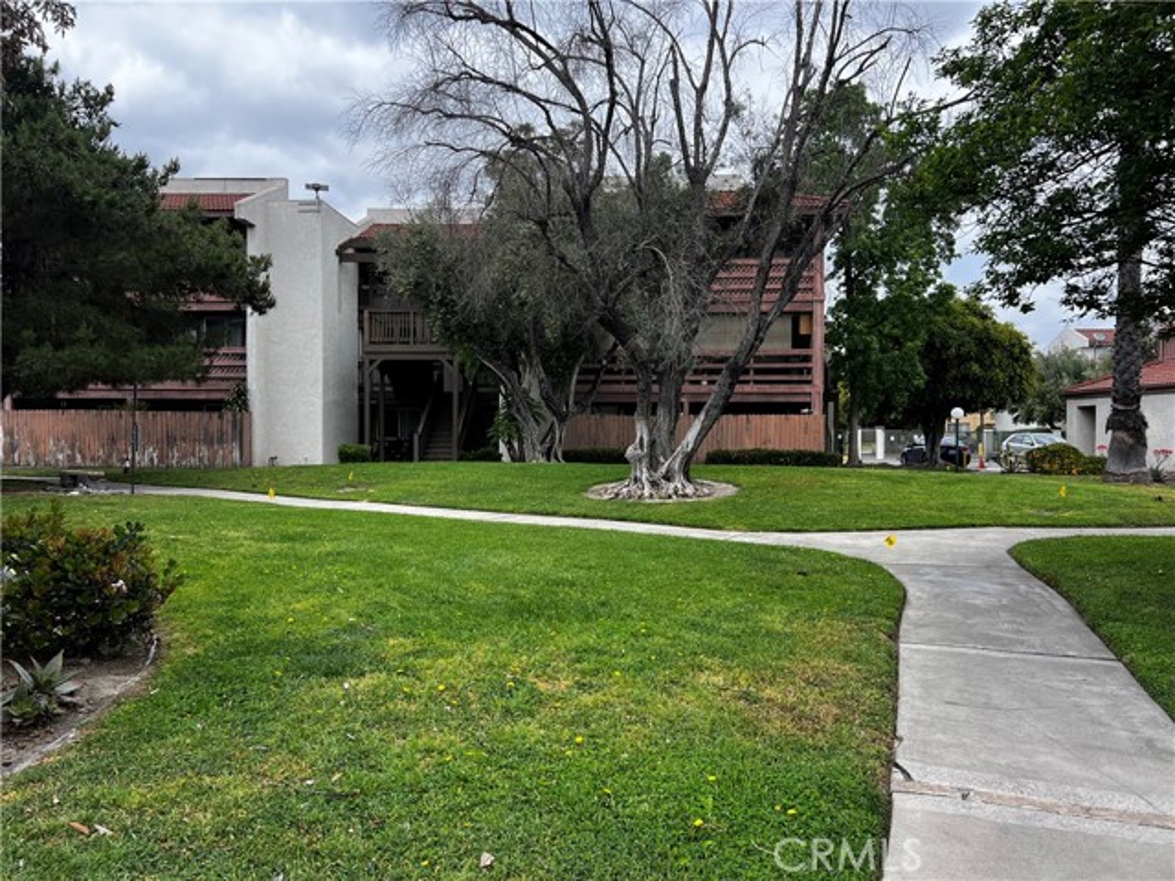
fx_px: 883
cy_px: 440
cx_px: 588
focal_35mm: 26
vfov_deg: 53.1
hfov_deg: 67.3
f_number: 1.5
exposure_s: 1/1575
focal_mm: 5.7
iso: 50
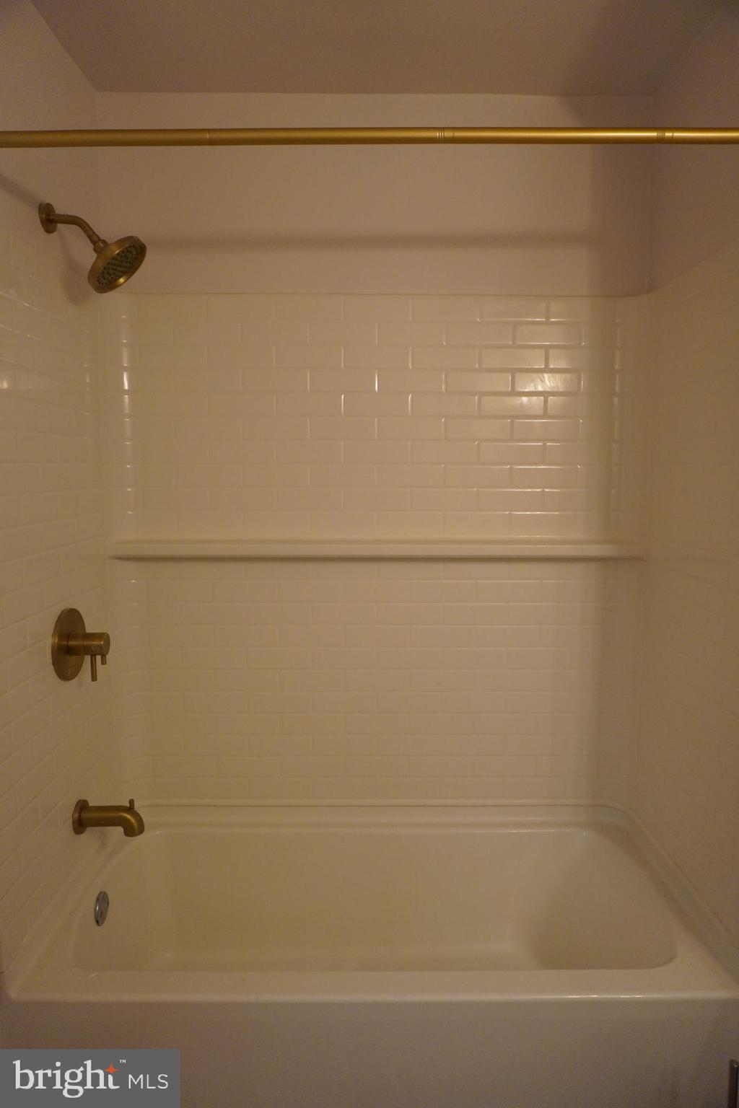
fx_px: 739
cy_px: 554
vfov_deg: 73.7
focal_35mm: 24
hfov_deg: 53.1
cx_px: 370
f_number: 4
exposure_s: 1/160
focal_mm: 16
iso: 1250
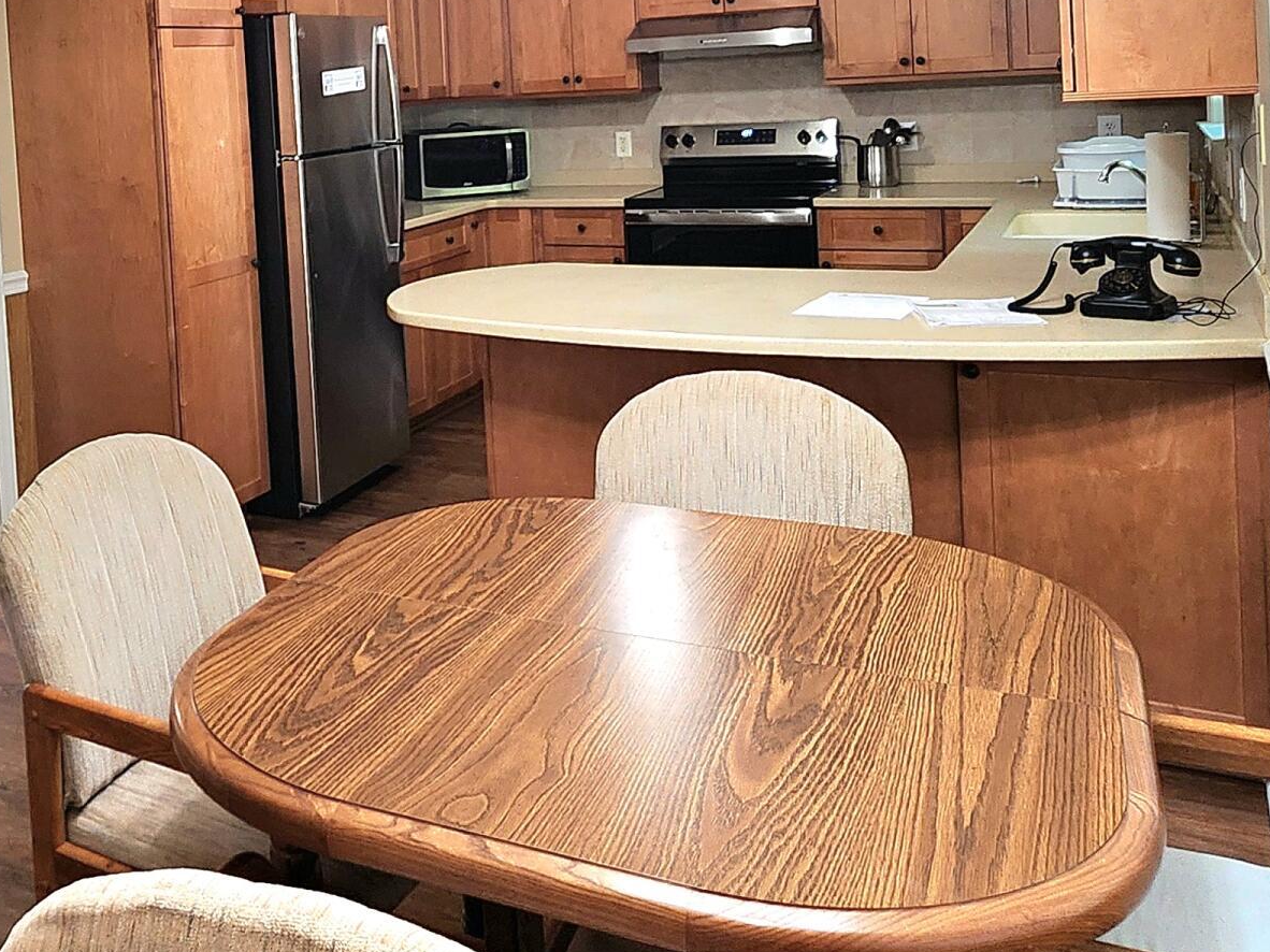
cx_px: 242
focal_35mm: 33
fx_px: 1210
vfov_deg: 40.3
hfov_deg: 51.6
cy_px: 129
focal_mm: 2.2
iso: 160
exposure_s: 1/60.2
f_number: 2.2
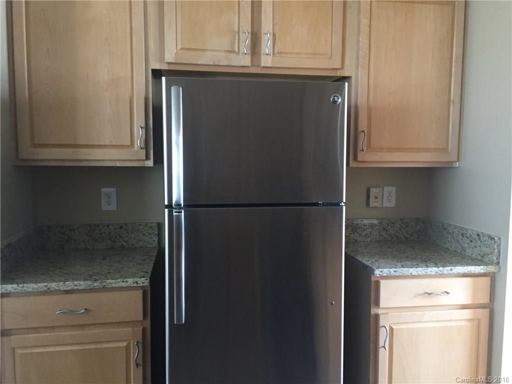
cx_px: 256
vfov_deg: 48.2
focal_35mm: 29
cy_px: 192
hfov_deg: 61.7
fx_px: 429
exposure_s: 1/20
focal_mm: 4.15
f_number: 2.2
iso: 250
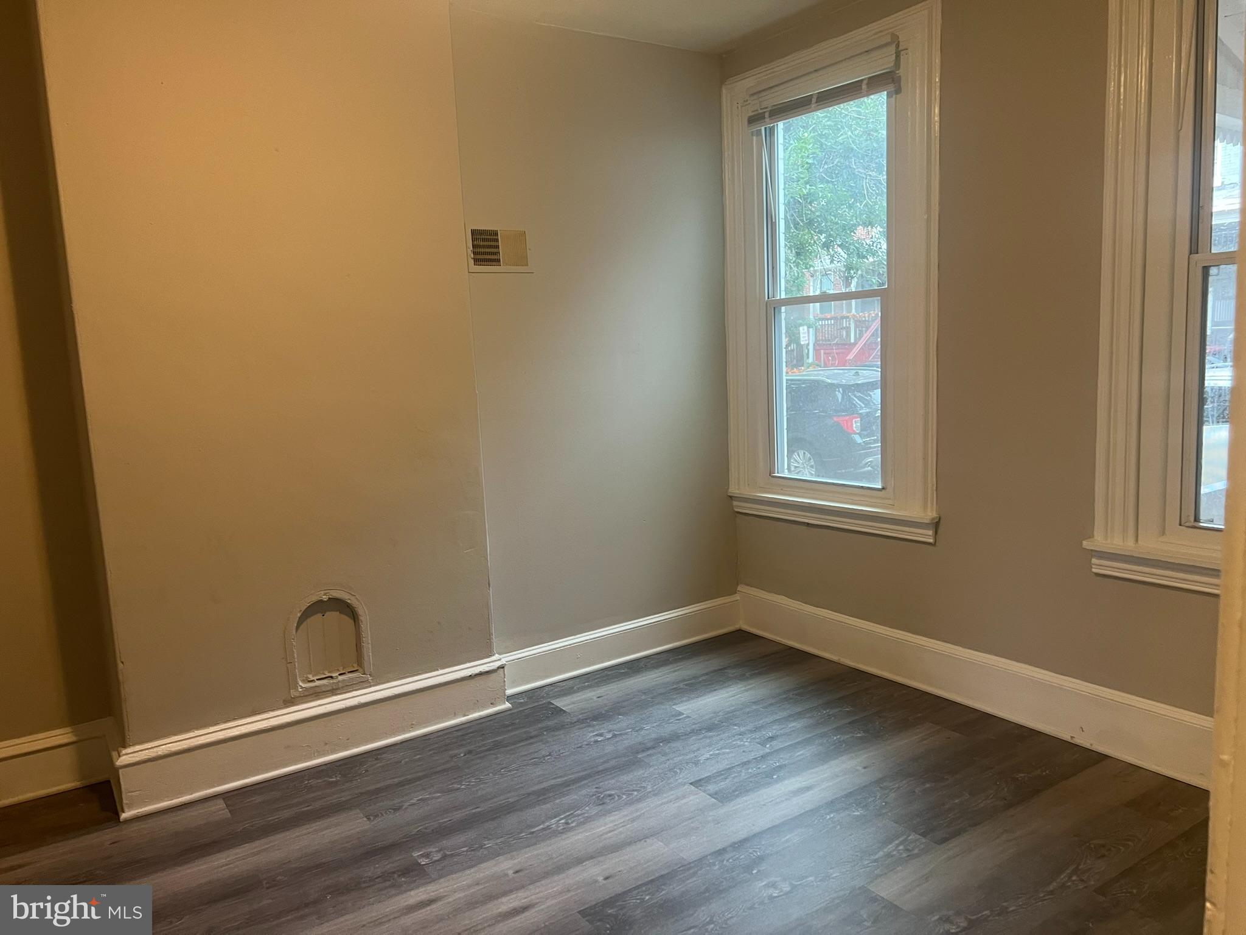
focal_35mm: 26
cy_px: 468
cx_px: 623
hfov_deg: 67.3
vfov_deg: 53.1
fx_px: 936
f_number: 1.5
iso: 125
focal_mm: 5.7
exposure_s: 1/60
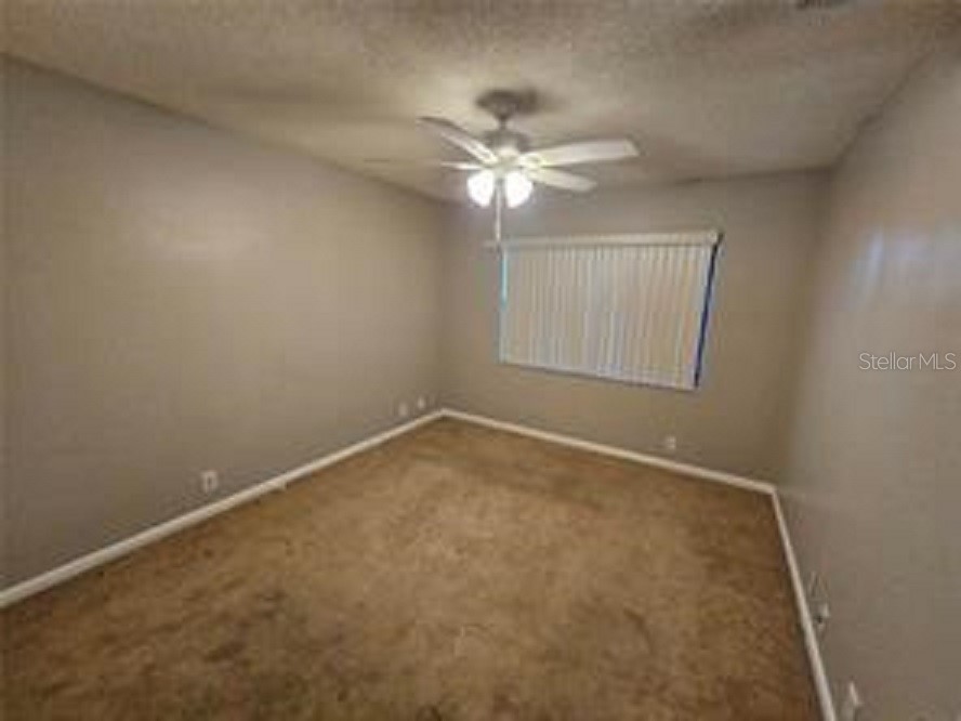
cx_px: 480
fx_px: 361
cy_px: 360
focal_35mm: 13
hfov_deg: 106.2
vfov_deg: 89.9
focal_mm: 2.2
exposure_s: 1/60
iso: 250
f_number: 2.2
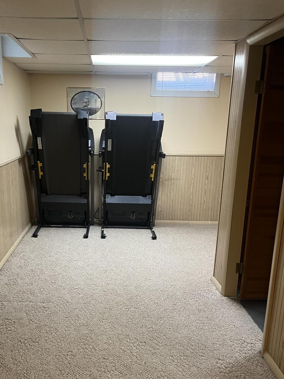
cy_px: 213
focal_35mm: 33
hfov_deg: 42.6
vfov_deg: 55.2
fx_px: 361
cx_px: 107
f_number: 1.6
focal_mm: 5.1
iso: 200
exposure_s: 1/60
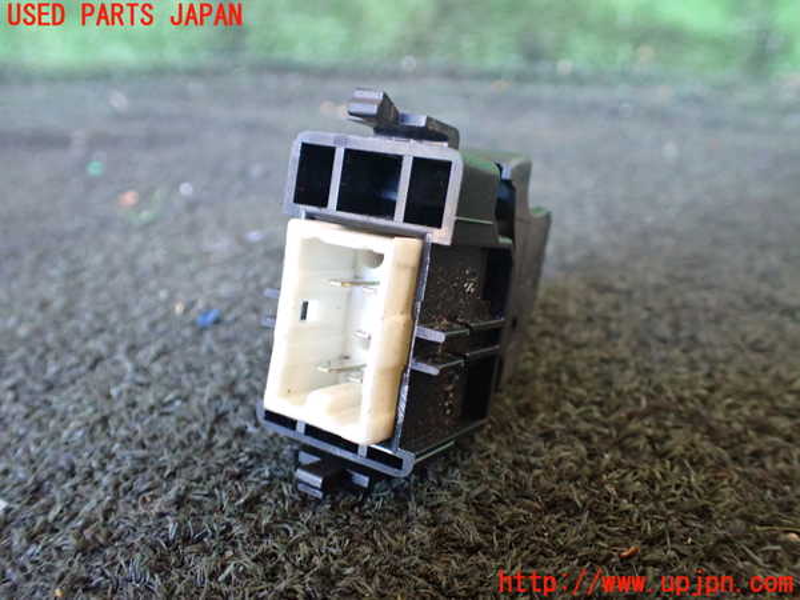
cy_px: 300
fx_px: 693
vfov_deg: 46.8
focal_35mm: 30
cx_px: 400
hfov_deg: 60.0
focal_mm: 5.4
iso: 800
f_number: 2.3
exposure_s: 1/40
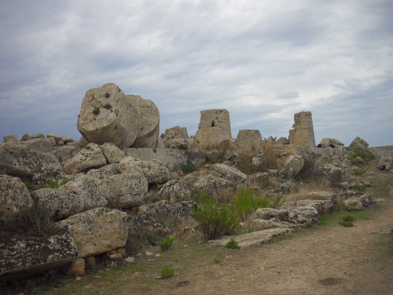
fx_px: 431
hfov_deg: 49.0
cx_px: 196
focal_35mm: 38
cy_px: 148
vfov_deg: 37.7
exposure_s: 1/125
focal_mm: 6.2
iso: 100
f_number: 8
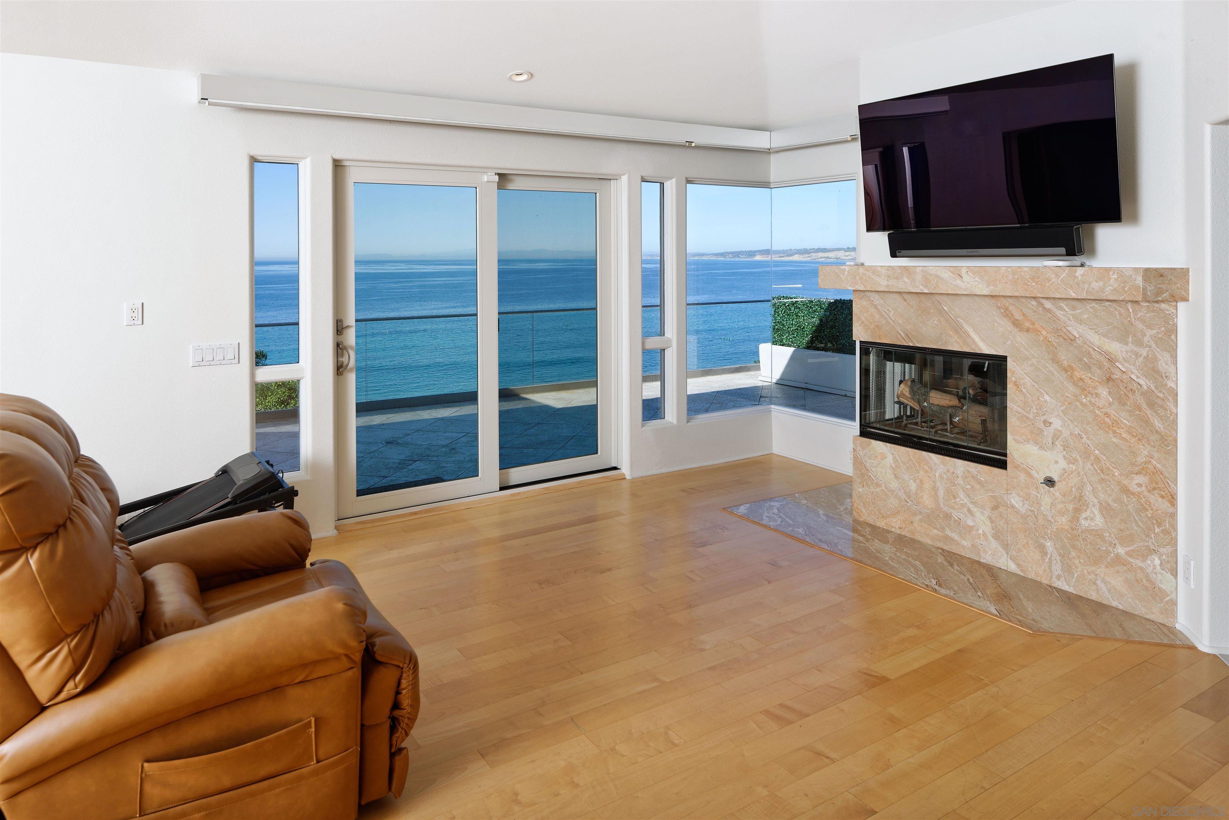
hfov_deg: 78.6
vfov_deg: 57.3
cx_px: 614
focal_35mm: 22
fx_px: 751
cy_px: 410
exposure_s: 1/250
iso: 100
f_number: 8
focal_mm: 22
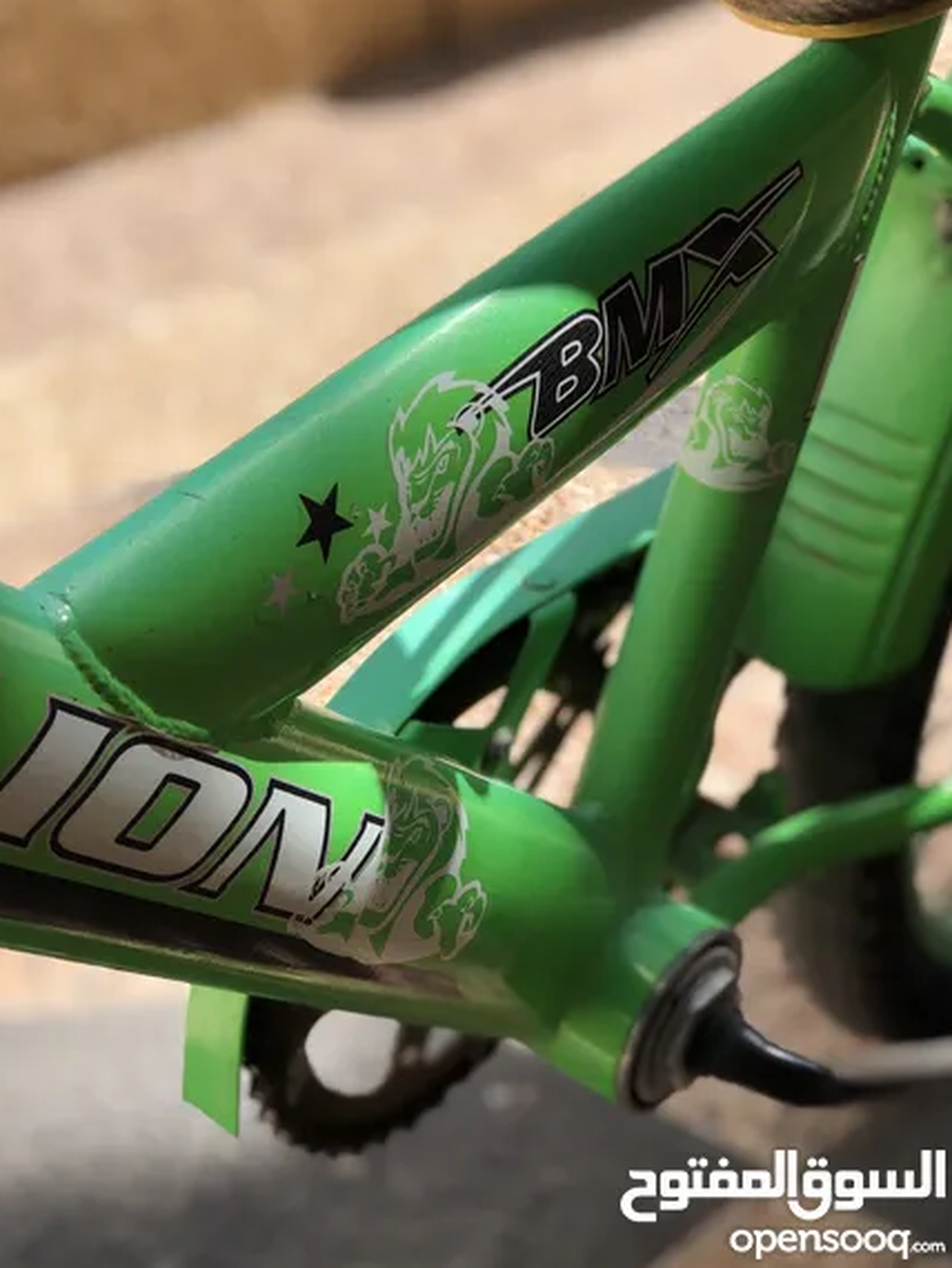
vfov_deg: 27.0
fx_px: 2638
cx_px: 398
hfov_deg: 20.4
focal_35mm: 72
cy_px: 512
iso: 20
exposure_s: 1/466
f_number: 2.8
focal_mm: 6.6
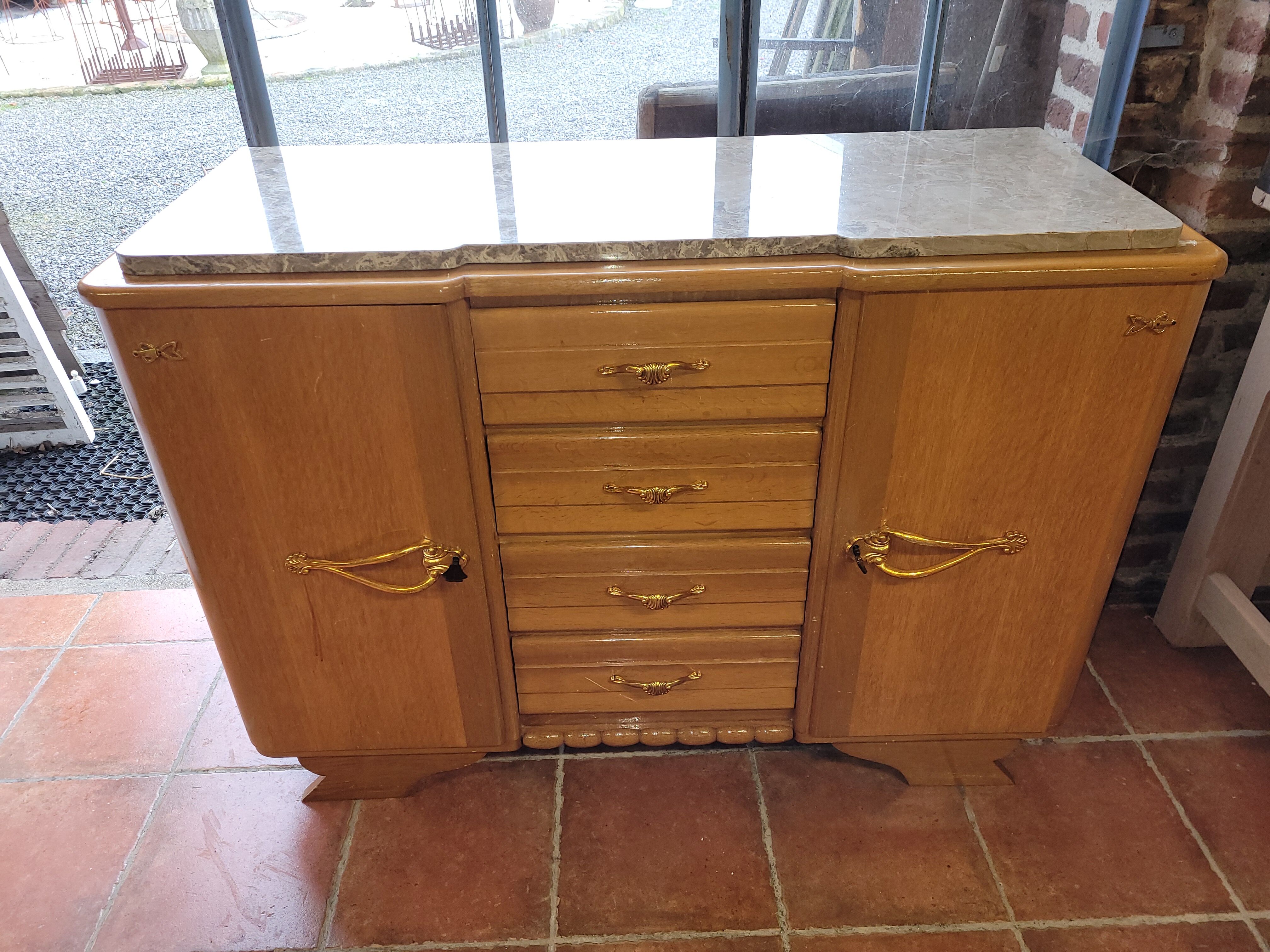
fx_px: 954
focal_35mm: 26
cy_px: 476
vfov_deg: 53.1
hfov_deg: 67.3
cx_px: 635
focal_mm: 5.4
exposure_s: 1/50
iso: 100
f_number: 1.8
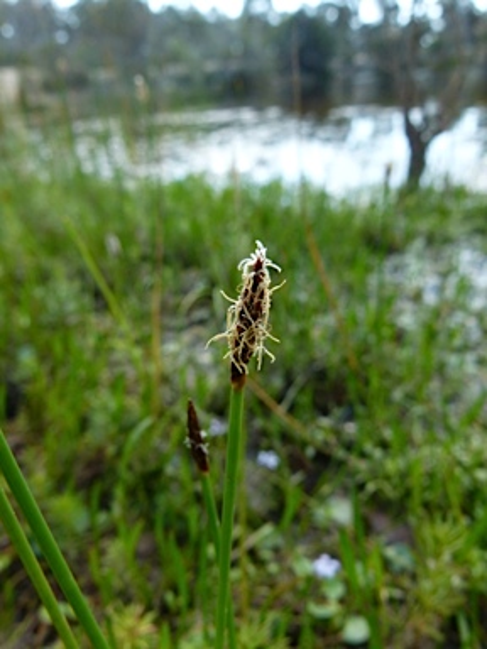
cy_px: 324
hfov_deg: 54.9
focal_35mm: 25
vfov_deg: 69.4
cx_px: 244
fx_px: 469
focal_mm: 4.5
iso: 100
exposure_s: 1/100
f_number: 4
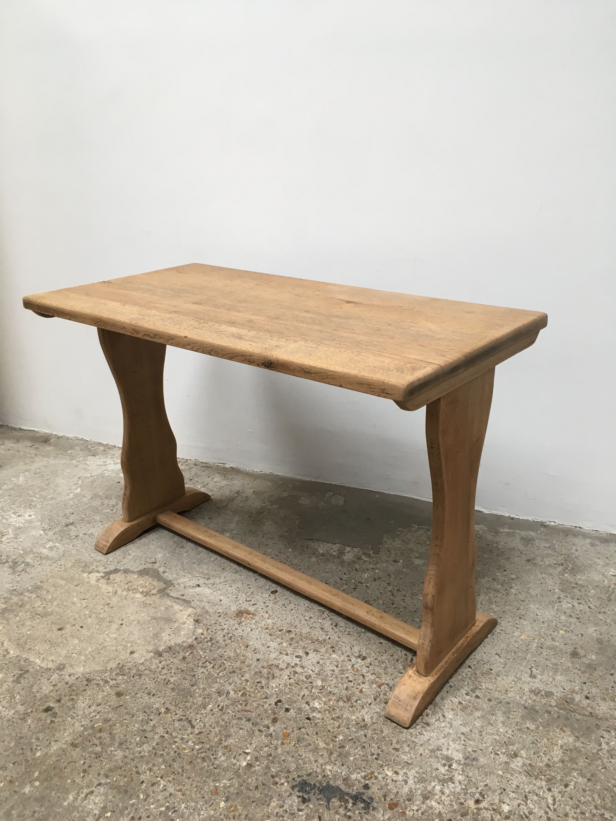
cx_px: 308
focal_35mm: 29
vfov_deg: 61.7
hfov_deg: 48.2
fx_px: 688
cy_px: 410
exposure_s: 1/33
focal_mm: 4.15
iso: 64
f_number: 2.2
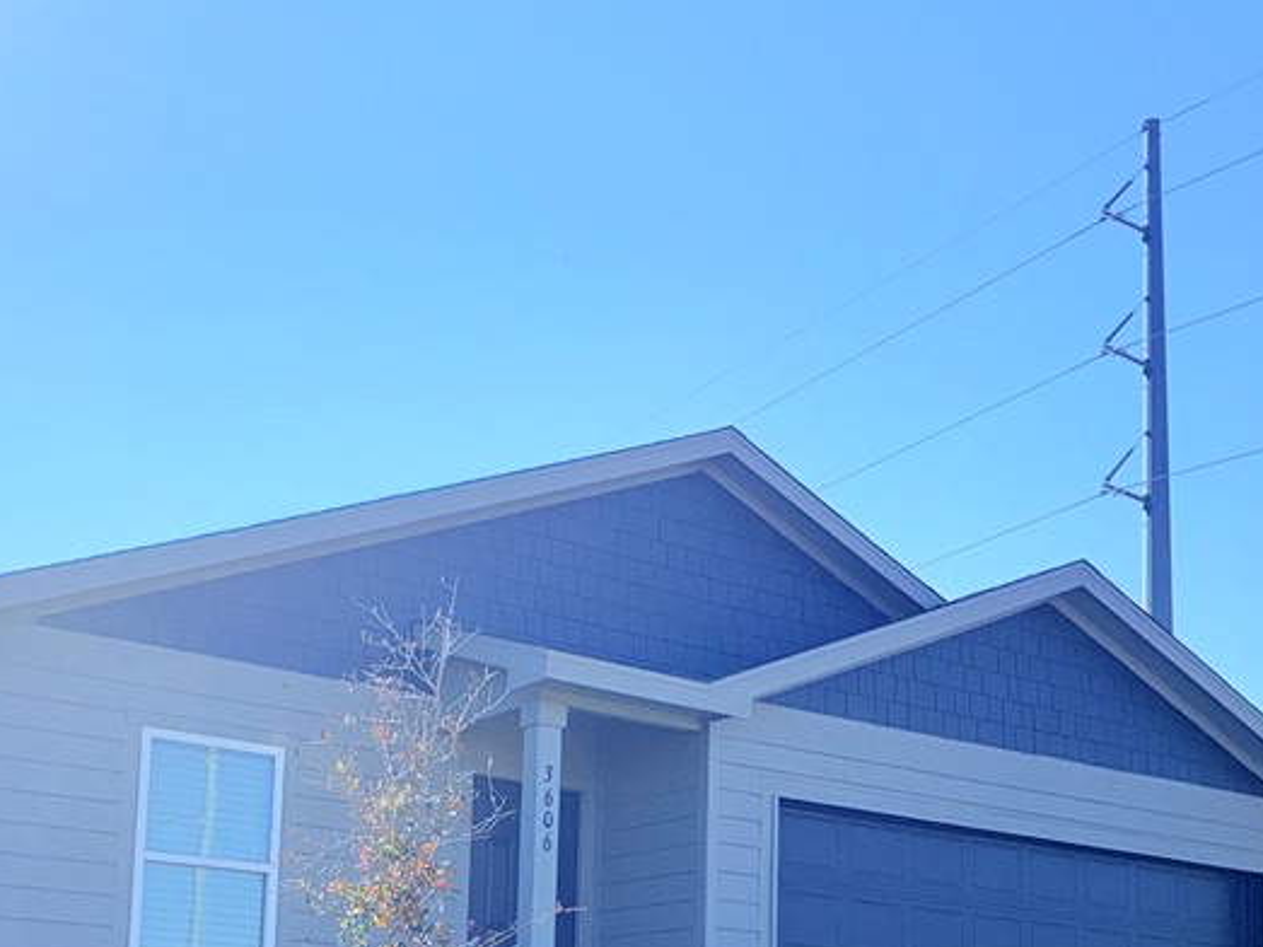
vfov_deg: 29.5
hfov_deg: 40.3
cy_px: 867
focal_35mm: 47
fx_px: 1714
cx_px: 514
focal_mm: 6.76
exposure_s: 1/7353
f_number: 1.78
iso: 64
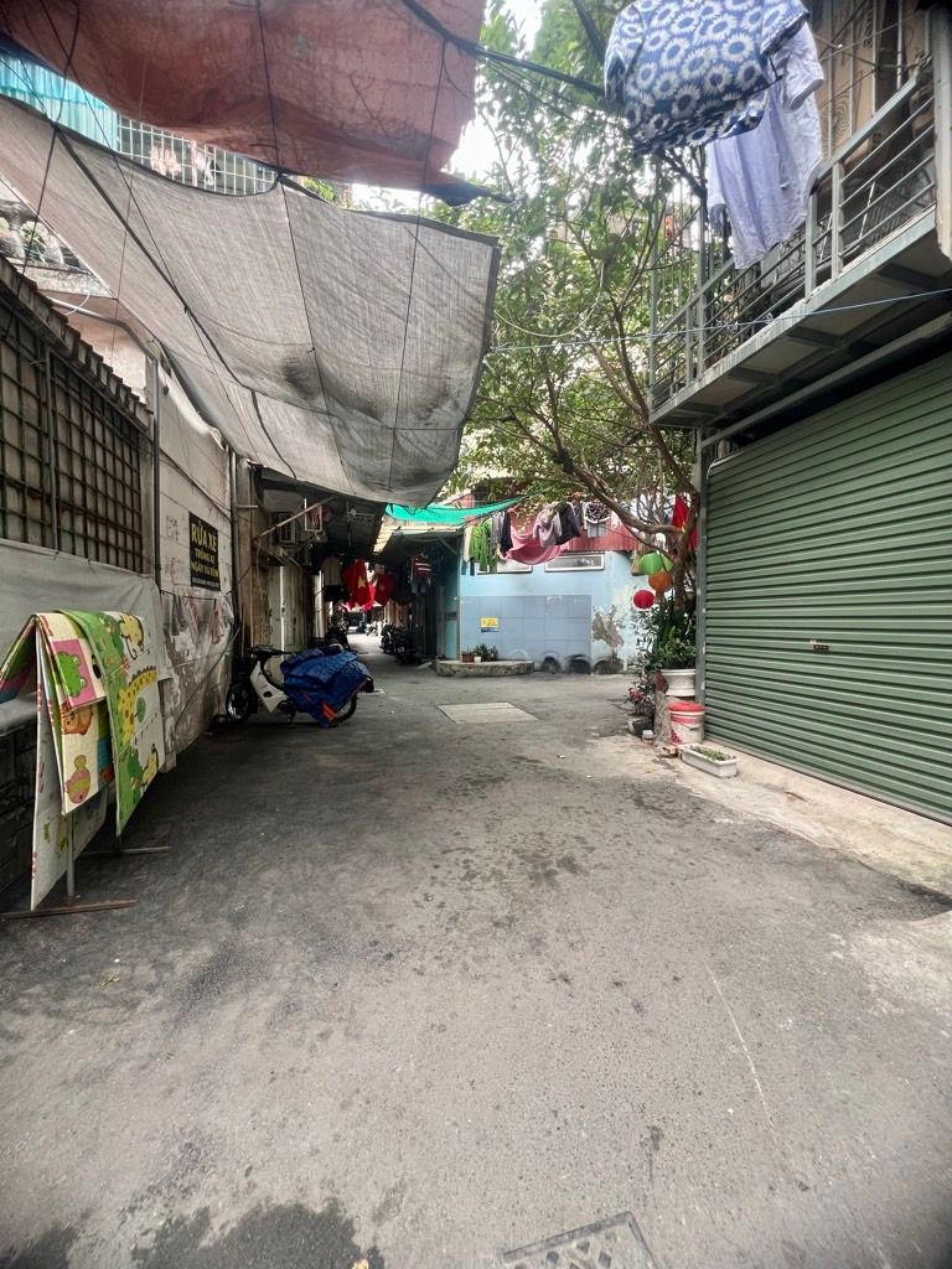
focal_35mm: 13
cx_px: 476
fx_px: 477
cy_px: 634
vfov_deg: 106.2
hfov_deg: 89.9
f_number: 1.8
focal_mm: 1.57
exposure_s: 1/99
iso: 100
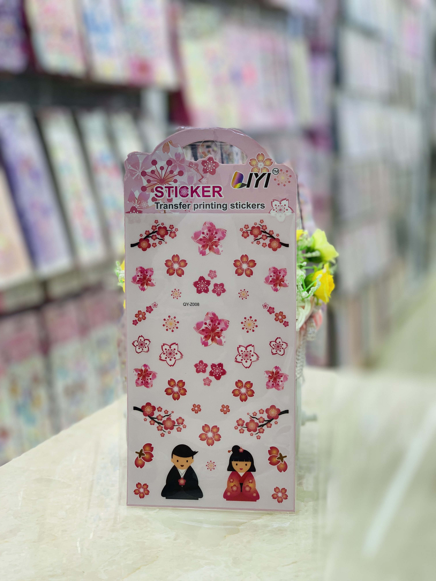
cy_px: 290
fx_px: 873
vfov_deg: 36.8
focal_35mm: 52
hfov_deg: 28.0
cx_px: 218
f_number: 2.4
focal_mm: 6
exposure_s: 1/100
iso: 40
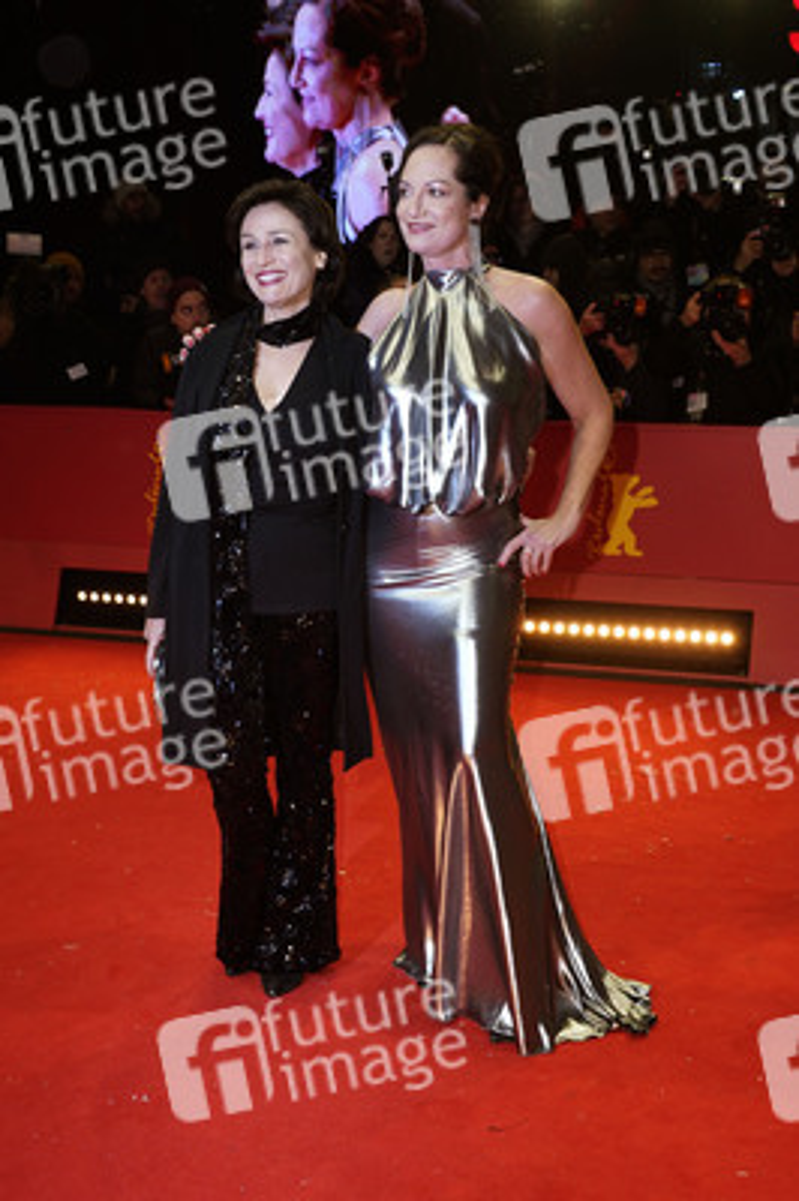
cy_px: 600
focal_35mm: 35
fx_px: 1167
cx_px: 400
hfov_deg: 37.8
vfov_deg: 54.5
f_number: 5.6
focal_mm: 35
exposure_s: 1/160
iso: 640
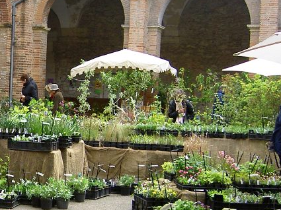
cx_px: 21
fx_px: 665
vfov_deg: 17.9
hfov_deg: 23.2
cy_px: 151
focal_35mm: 82
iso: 50
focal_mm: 5.6
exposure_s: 1/200
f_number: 2.8
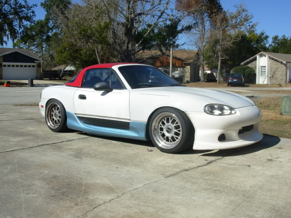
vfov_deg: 37.7
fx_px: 319
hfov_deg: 49.0
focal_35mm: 38
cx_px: 146
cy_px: 109
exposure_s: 1/704
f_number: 4.9
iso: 50
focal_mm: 6.3
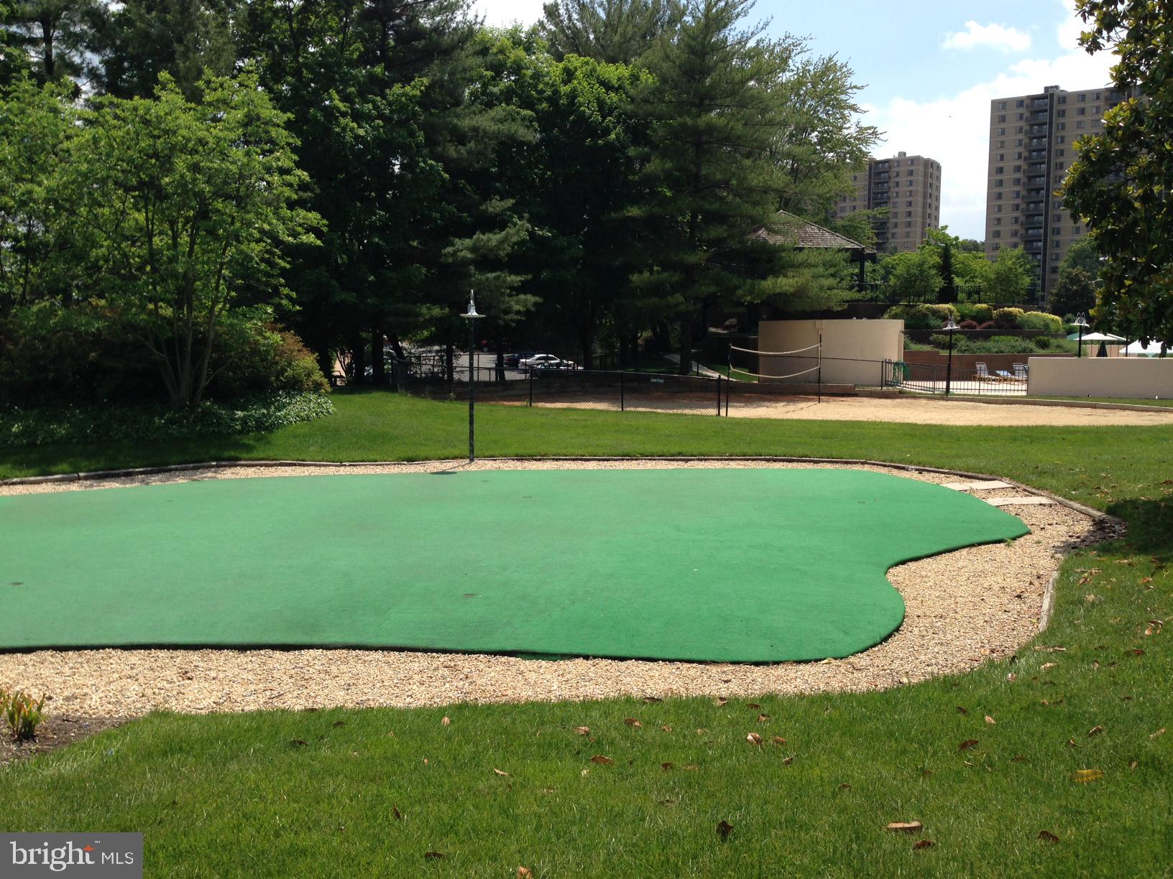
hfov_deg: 55.4
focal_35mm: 33
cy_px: 440
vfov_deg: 42.9
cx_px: 586
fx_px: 1118
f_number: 2.4
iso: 50
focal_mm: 4.12
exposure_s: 1/1695
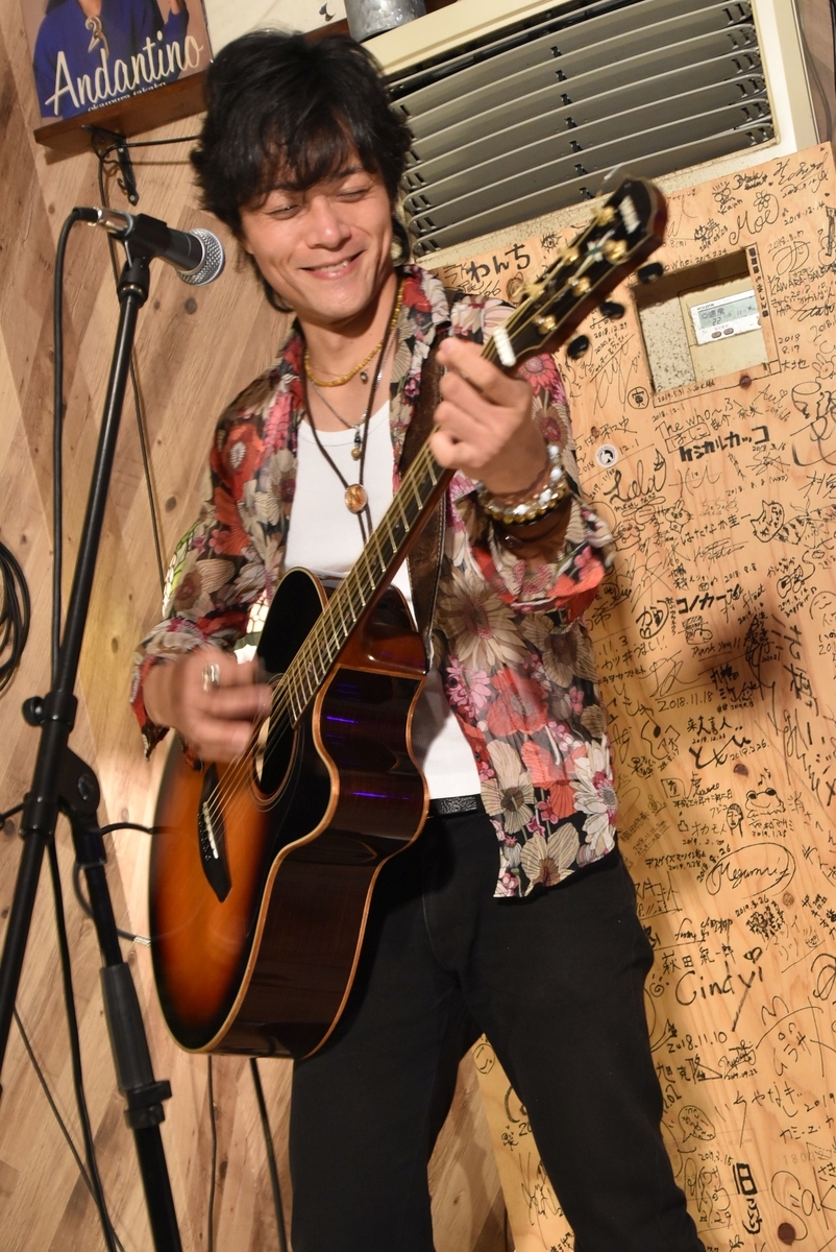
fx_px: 1982
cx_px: 418
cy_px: 626
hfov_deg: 23.8
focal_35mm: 57
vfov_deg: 35.0
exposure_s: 1/60
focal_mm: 38
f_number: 4.5
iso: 1800
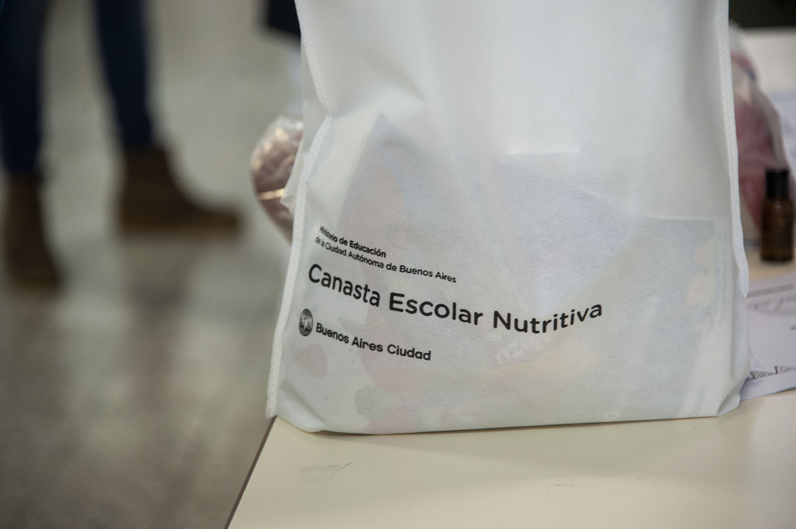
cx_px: 398
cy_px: 264
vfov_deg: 11.4
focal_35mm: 120
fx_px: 2652
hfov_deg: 17.1
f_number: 4
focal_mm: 120
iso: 1600
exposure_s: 1/80
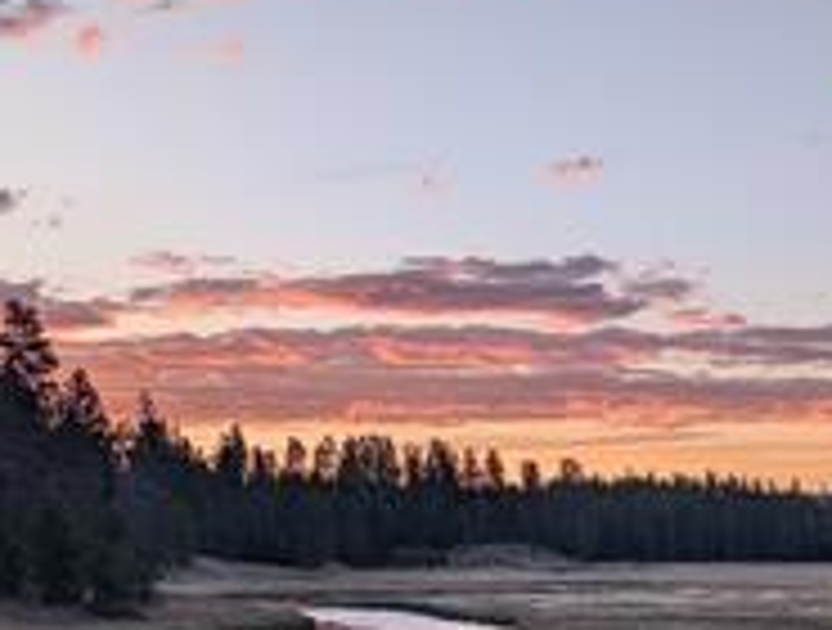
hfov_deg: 22.2
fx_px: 2122
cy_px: 508
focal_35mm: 88
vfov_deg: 16.7
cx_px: 432
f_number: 1.85
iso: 43
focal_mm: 6.81
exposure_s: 1/174
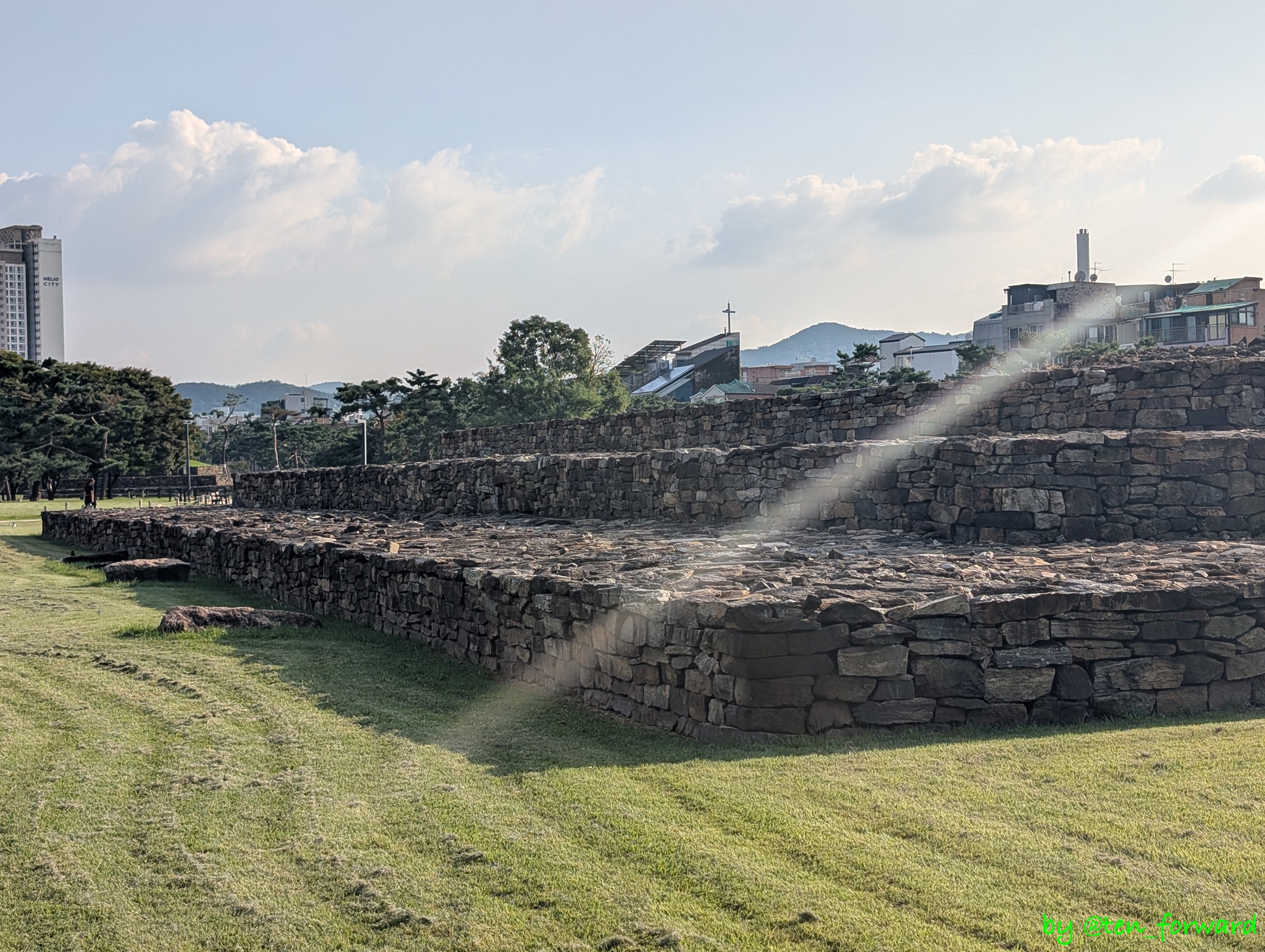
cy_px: 476
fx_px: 1793
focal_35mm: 49
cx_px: 632
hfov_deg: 38.9
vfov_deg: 29.7
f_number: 1.68
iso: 22
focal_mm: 6.9
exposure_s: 1/1667
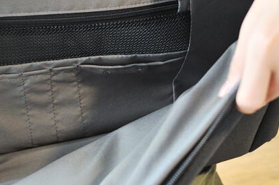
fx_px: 457
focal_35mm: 59
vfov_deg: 22.6
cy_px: 37
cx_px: 93
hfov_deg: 33.7
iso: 1600
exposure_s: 1/60
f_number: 5.6
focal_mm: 35
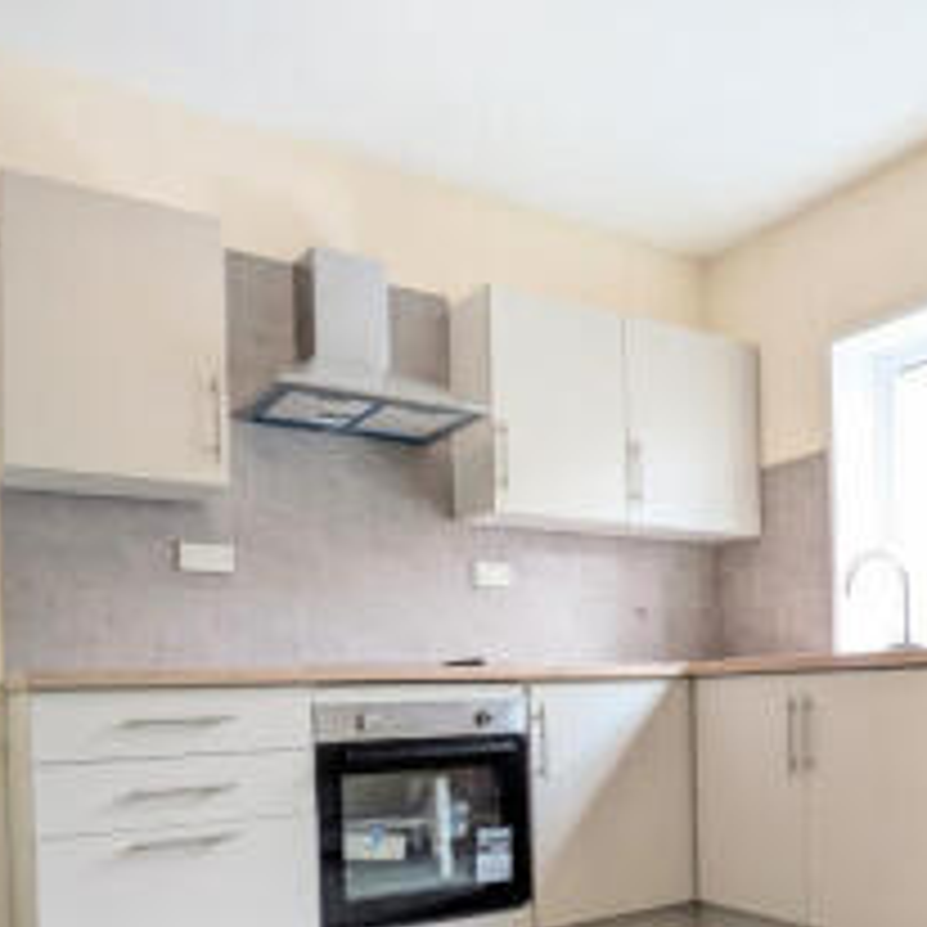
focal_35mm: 35
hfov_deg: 45.5
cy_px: 691
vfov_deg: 45.6
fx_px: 1060
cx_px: 702
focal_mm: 1.83
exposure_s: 1/100
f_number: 2.2
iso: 121
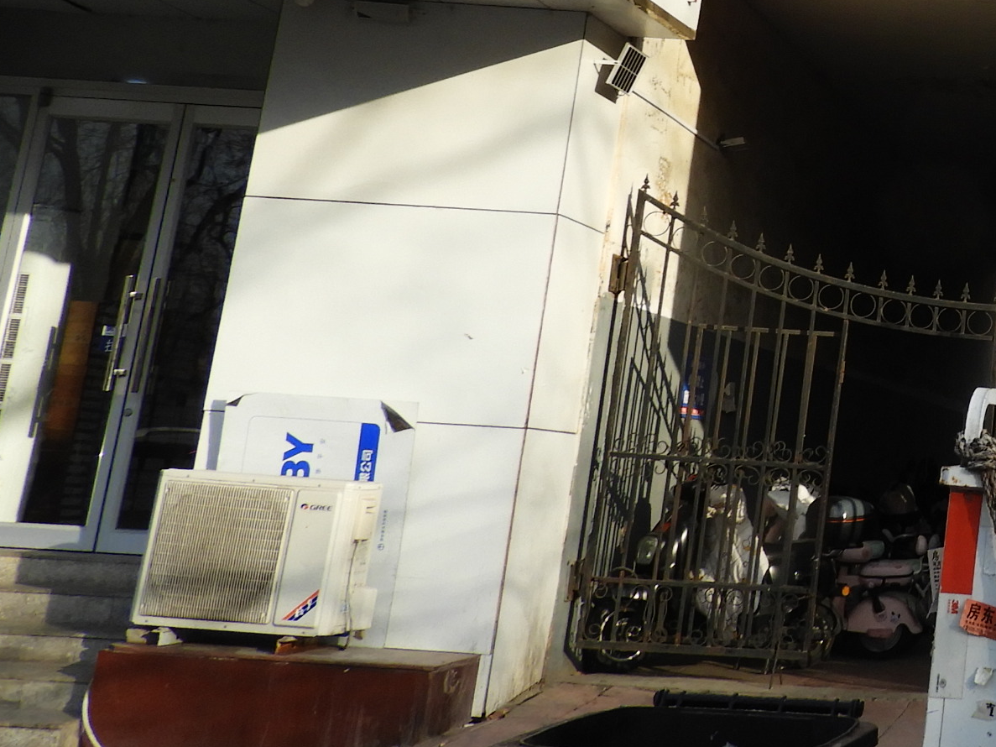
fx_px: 1899
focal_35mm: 66
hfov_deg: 25.3
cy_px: 11
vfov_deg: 21.5
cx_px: 1303
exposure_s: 1/640
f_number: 3.3
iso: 100
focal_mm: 4.3
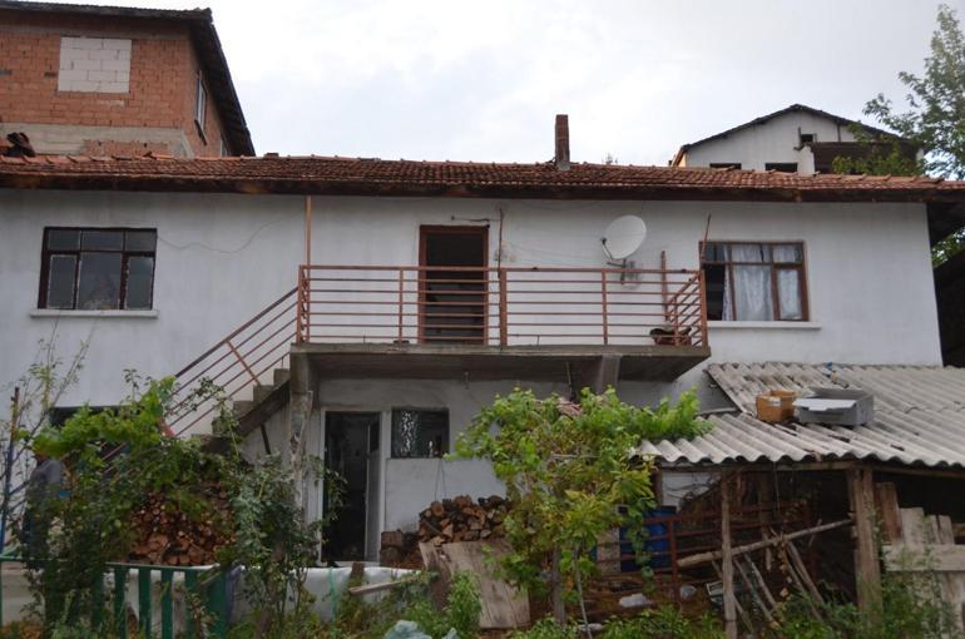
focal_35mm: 39
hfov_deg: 49.6
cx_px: 482
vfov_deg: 34.1
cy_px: 320
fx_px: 1043
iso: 200
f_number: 4
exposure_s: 1/200
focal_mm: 26
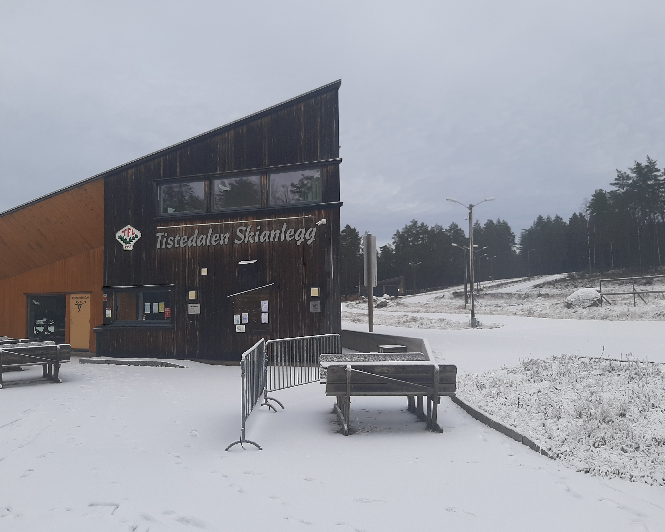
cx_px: 313
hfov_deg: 62.2
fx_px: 551
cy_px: 265
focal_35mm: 28
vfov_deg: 51.5
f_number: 1.7
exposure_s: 1/178
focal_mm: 3.93
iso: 40
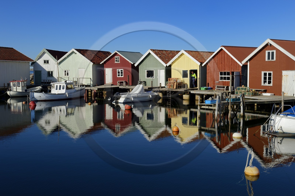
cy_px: 98
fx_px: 360
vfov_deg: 30.5
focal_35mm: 44
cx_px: 148
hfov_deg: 44.5
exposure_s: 1/250
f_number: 13
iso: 200
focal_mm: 44
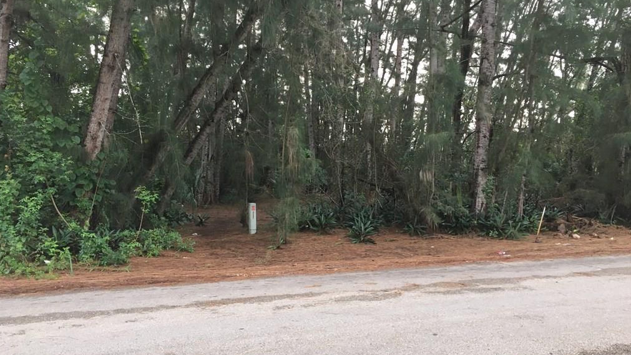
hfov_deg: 61.0
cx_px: 315
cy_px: 153
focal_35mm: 32
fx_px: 535
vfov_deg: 36.6
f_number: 2.2
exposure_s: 1/30
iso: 40
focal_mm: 4.15
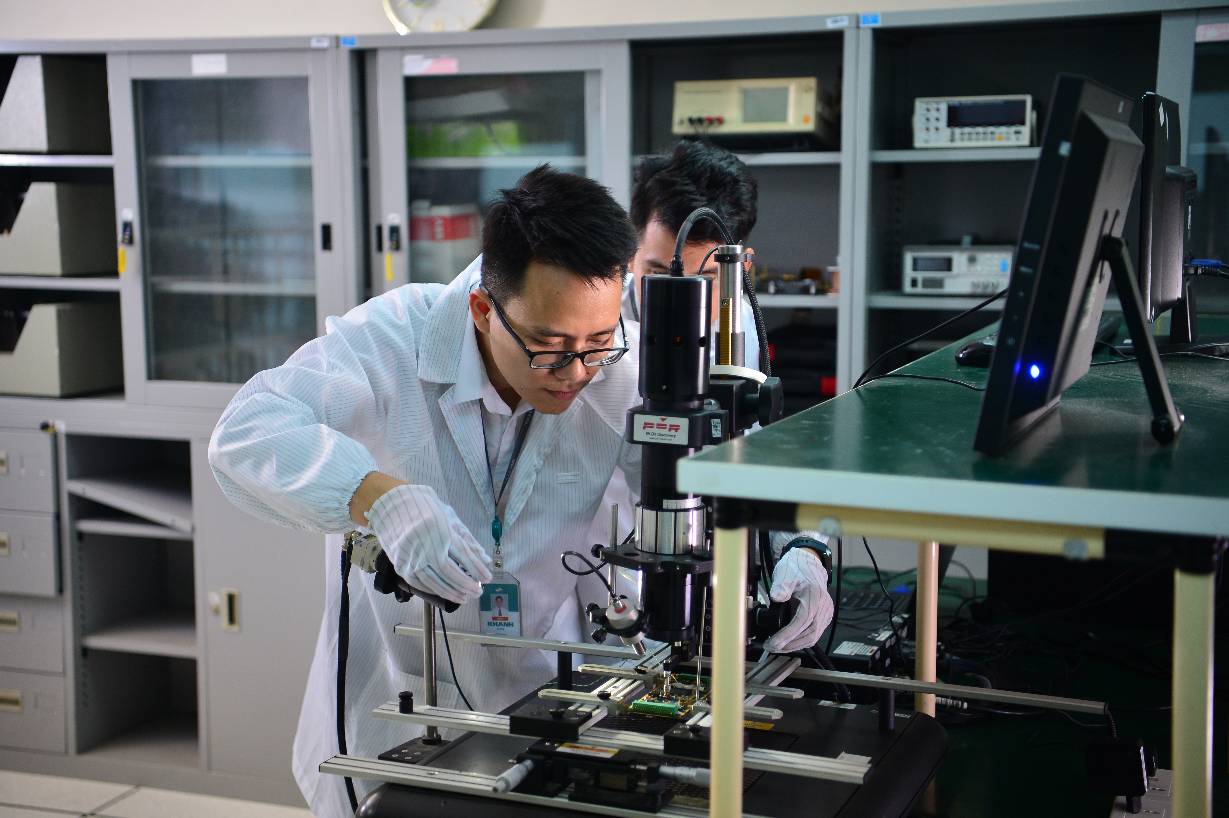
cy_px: 409
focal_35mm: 50
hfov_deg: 39.6
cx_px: 614
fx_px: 1706
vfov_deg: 27.0
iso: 1600
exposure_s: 1/500
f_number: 2.8
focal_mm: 50
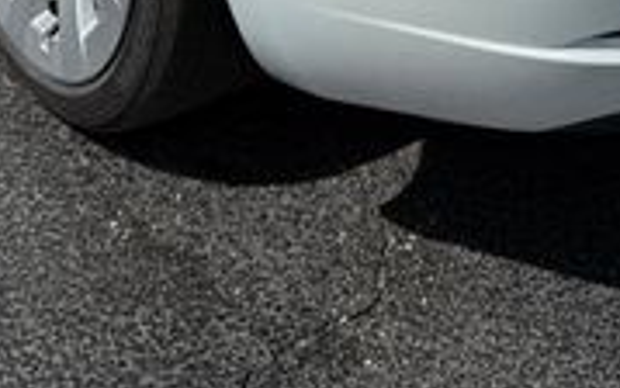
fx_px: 1538
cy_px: -412
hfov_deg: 22.7
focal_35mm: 91
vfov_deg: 12.5
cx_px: 398
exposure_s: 1/14286
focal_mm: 6.76
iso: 64
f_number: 1.78
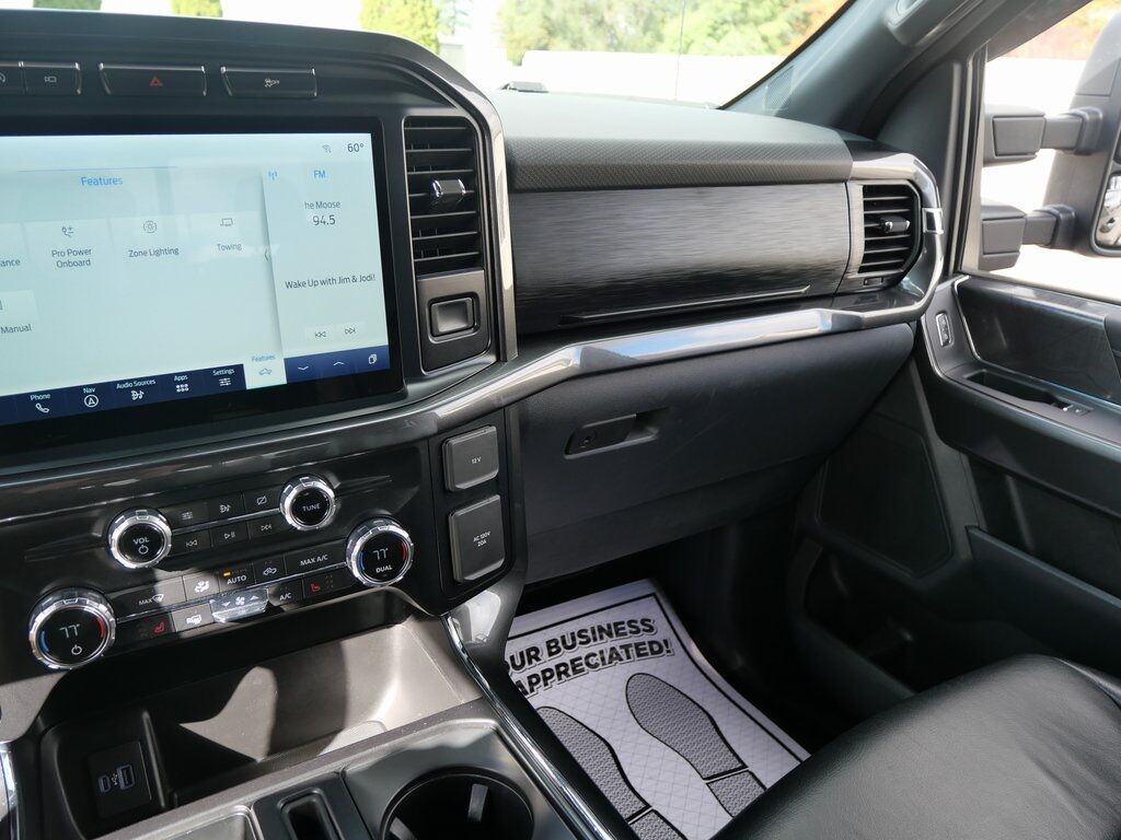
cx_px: 560
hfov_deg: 71.6
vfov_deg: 56.8
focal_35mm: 24
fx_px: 777
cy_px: 420
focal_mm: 12
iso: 200
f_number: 3.5
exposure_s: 1/125
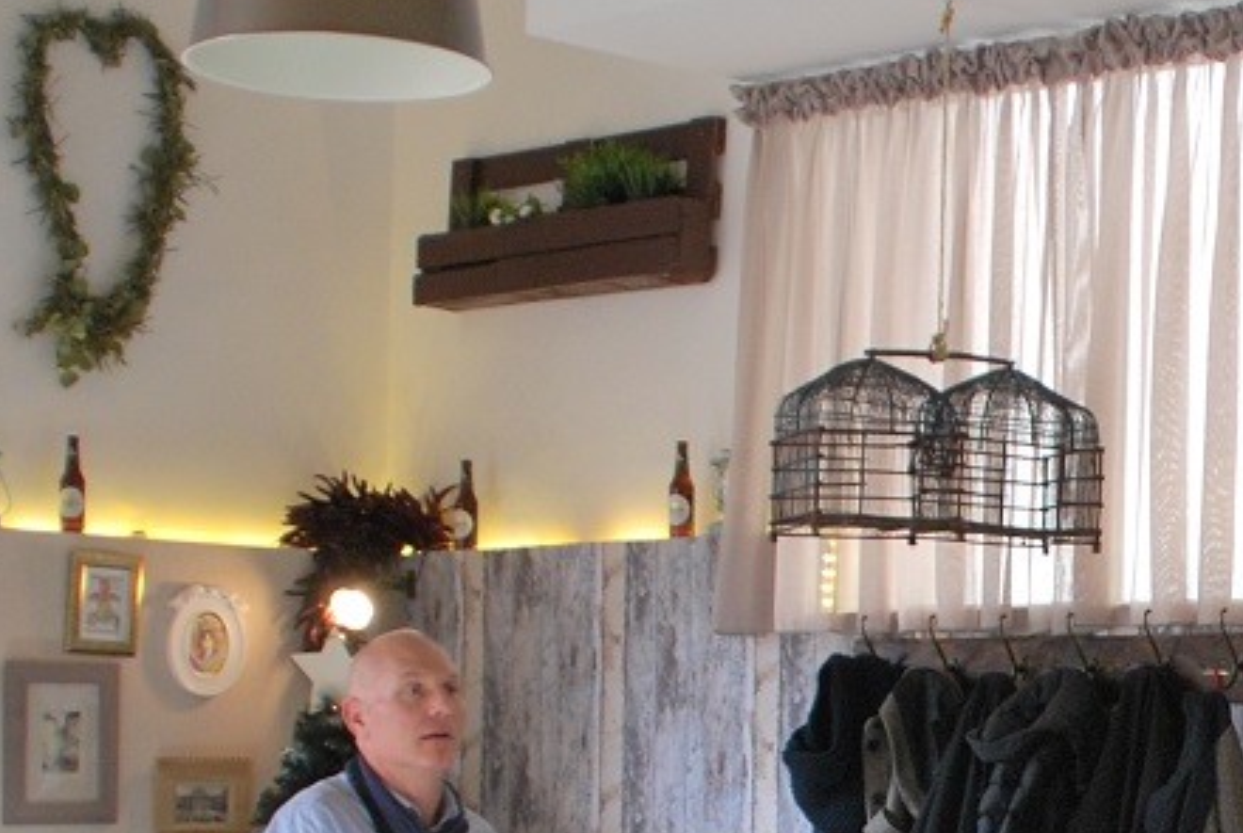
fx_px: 3182
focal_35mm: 92
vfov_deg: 14.6
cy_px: 921
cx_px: 1285
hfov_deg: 21.2
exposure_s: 1/30
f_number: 3.5
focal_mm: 18
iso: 250
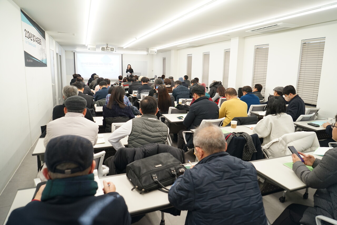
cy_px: 112
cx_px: 168
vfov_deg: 51.3
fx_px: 234
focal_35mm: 25
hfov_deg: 71.5
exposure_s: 1/60
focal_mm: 25
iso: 500
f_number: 4
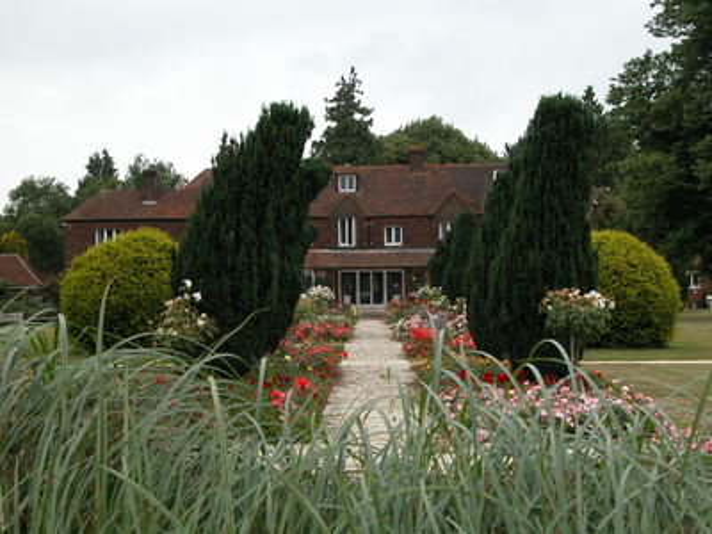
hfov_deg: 27.8
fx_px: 1440
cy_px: 267
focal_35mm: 70
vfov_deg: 21.0
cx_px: 356
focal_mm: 17.8
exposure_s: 1/238
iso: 100
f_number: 5.2
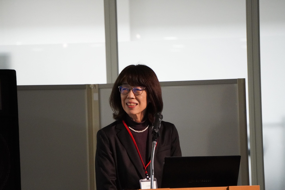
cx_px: 142
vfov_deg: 4.4
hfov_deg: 6.5
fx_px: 2494
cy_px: 95
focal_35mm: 315
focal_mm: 210
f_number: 6.3
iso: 6400
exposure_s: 1/250
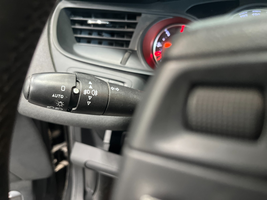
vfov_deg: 53.1
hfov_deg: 67.3
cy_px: 100
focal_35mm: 26
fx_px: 201
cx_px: 134
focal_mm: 5.1
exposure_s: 1/50
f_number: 1.6
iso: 500
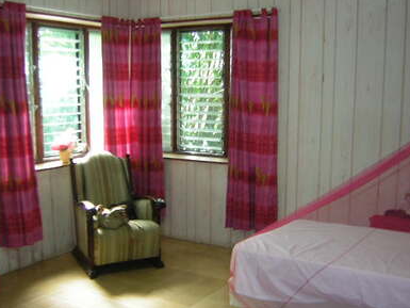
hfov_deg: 43.8
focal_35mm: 43
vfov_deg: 33.5
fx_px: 509
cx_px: 219
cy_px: 181
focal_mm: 4.7
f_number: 2.6
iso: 50
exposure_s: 1/7.1
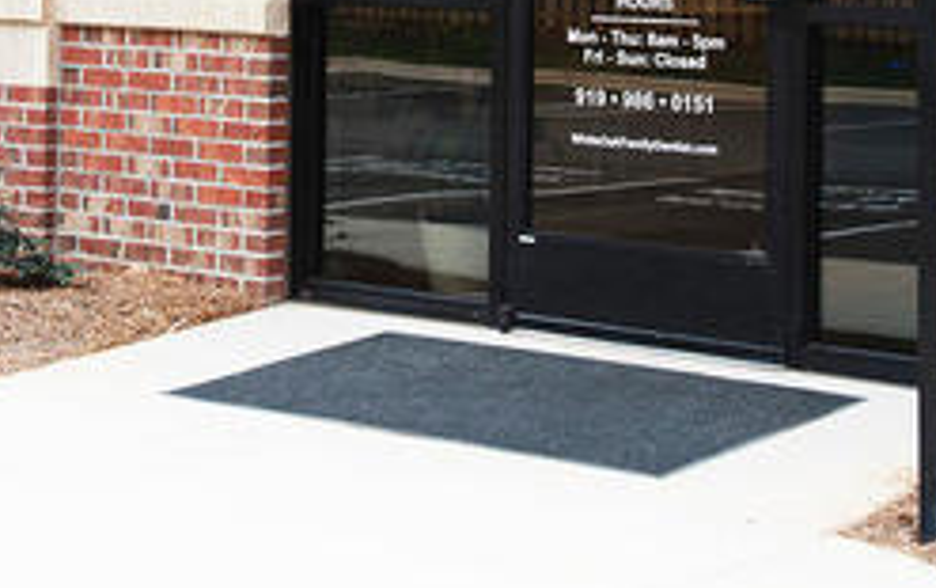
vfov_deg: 12.6
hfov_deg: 20.3
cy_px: -89
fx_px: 2605
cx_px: 282
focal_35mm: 102
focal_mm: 40
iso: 400
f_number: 7.1
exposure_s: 1/200
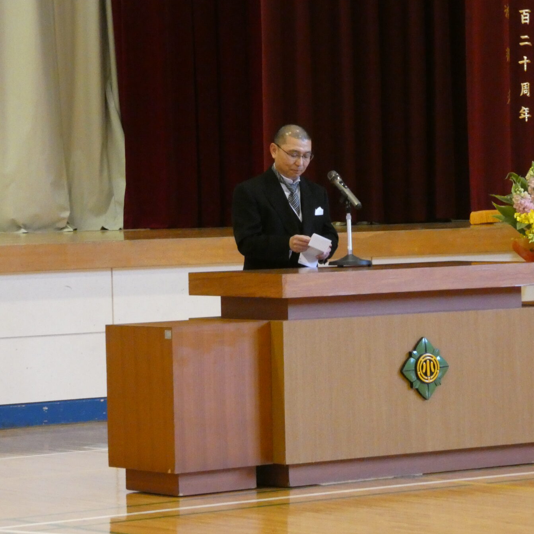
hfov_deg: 10.5
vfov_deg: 10.5
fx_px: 2915
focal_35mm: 167
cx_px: 339
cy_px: 266
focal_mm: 25.2
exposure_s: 1/50
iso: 1600
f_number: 5.3
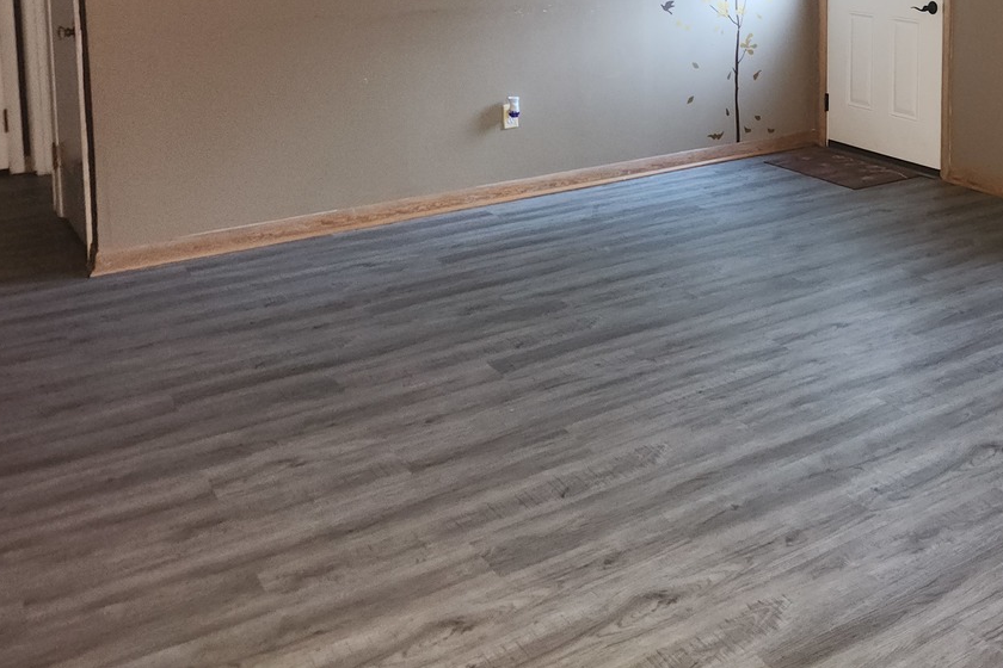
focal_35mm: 41
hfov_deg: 44.6
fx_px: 1142
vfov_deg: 30.7
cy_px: 29
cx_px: 830
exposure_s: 1/10
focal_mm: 5.4
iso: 250
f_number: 1.8
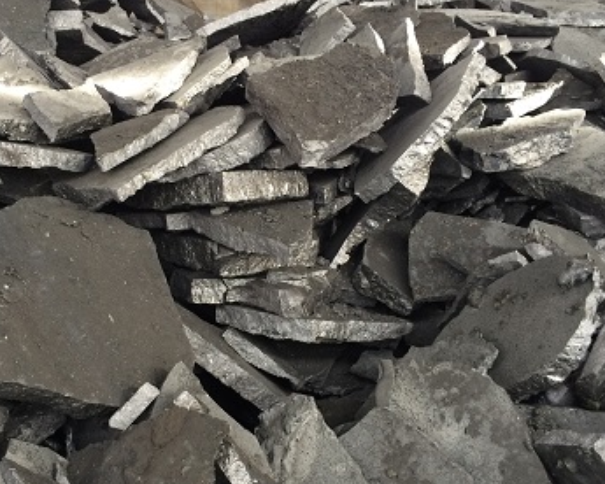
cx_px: 209
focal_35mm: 41
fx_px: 734
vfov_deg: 36.4
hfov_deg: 44.2
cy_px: 271
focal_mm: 4.15
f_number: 2.2
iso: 40
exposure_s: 1/40
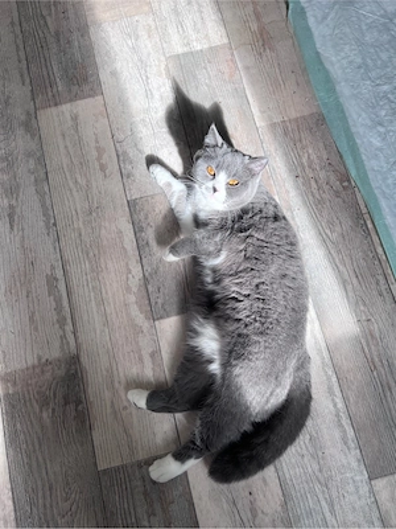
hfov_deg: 53.1
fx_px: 397
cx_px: 198
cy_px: 264
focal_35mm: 26
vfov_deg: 67.3
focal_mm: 5.7
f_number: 1.5
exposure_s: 1/445
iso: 50
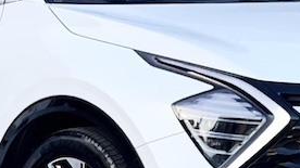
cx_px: 94
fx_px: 2505
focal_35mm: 315
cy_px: 140
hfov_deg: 6.9
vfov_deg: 3.9
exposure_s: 1/121
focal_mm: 7.5
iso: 32
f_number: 2.2
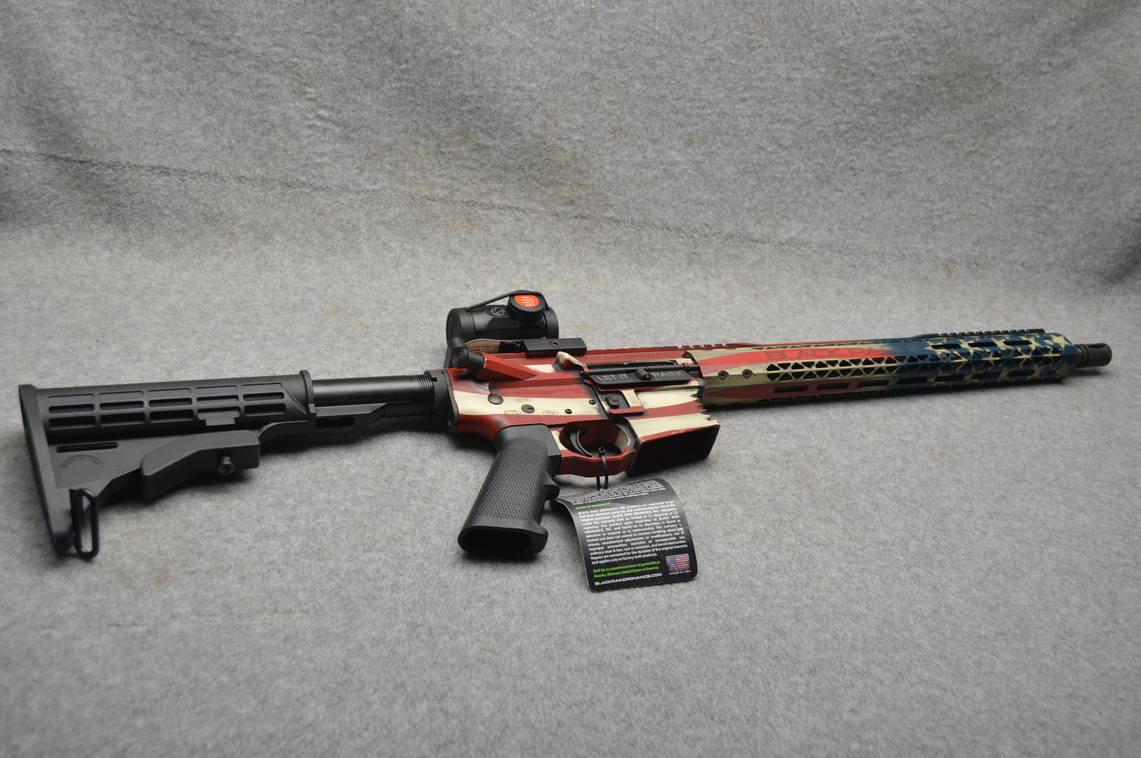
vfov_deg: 36.8
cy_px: 379
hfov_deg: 53.2
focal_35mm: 36
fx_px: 1140
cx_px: 570
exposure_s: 1/200
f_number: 4.5
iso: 100
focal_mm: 24
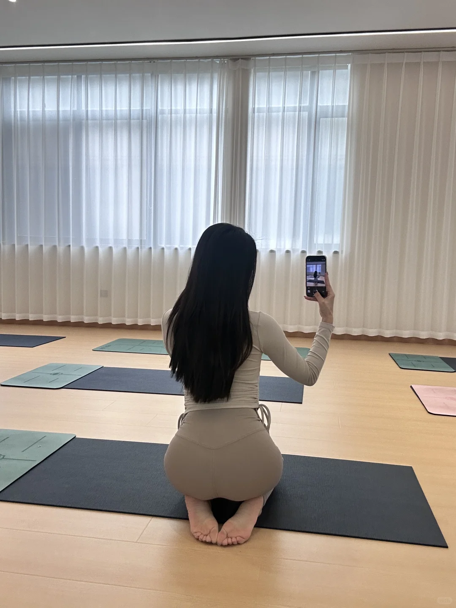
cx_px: 228
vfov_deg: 60.0
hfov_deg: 46.8
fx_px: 527
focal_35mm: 30
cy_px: 304
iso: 50
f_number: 1.9
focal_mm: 2.69
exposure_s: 1/51
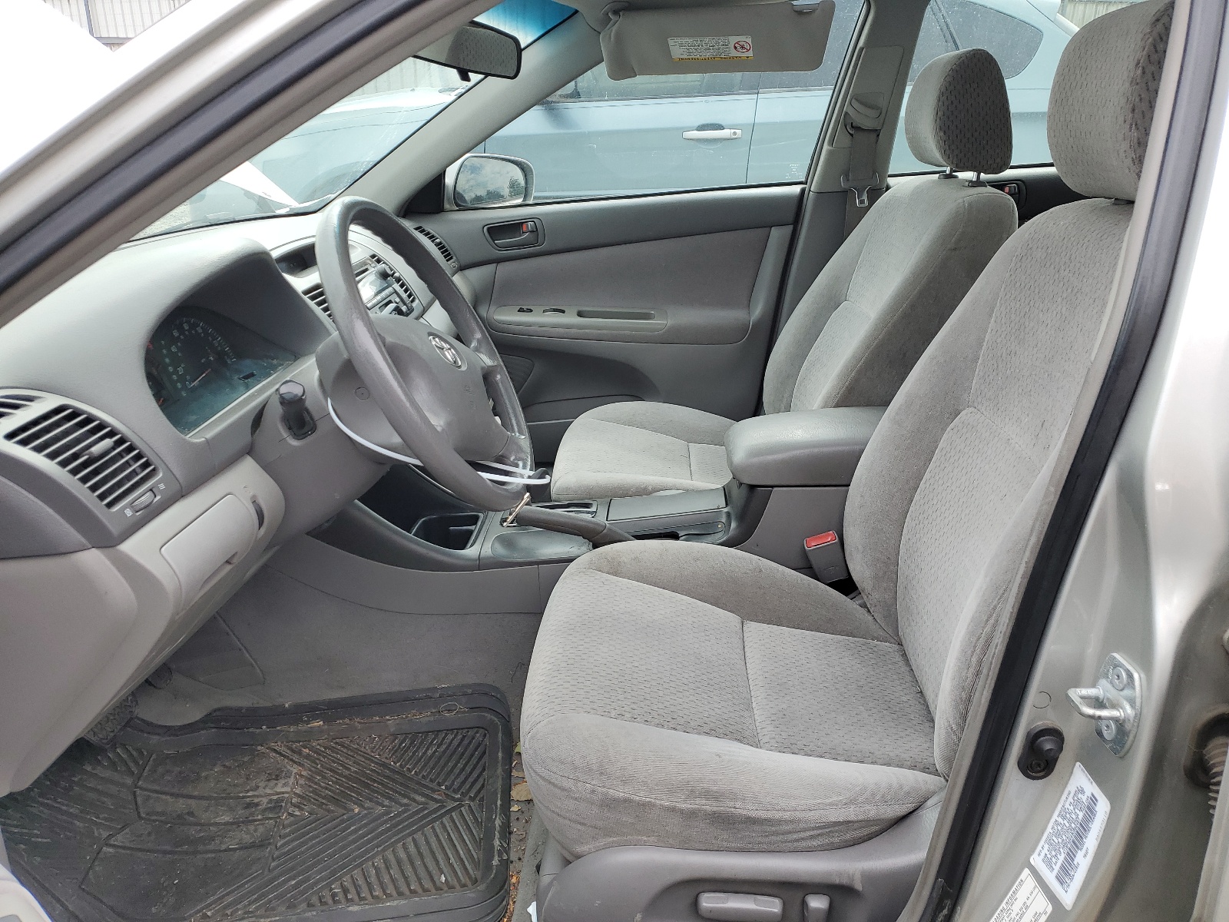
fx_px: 923
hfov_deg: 67.3
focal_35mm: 26
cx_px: 614
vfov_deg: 53.1
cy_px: 461
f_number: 1.5
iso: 50
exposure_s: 1/667
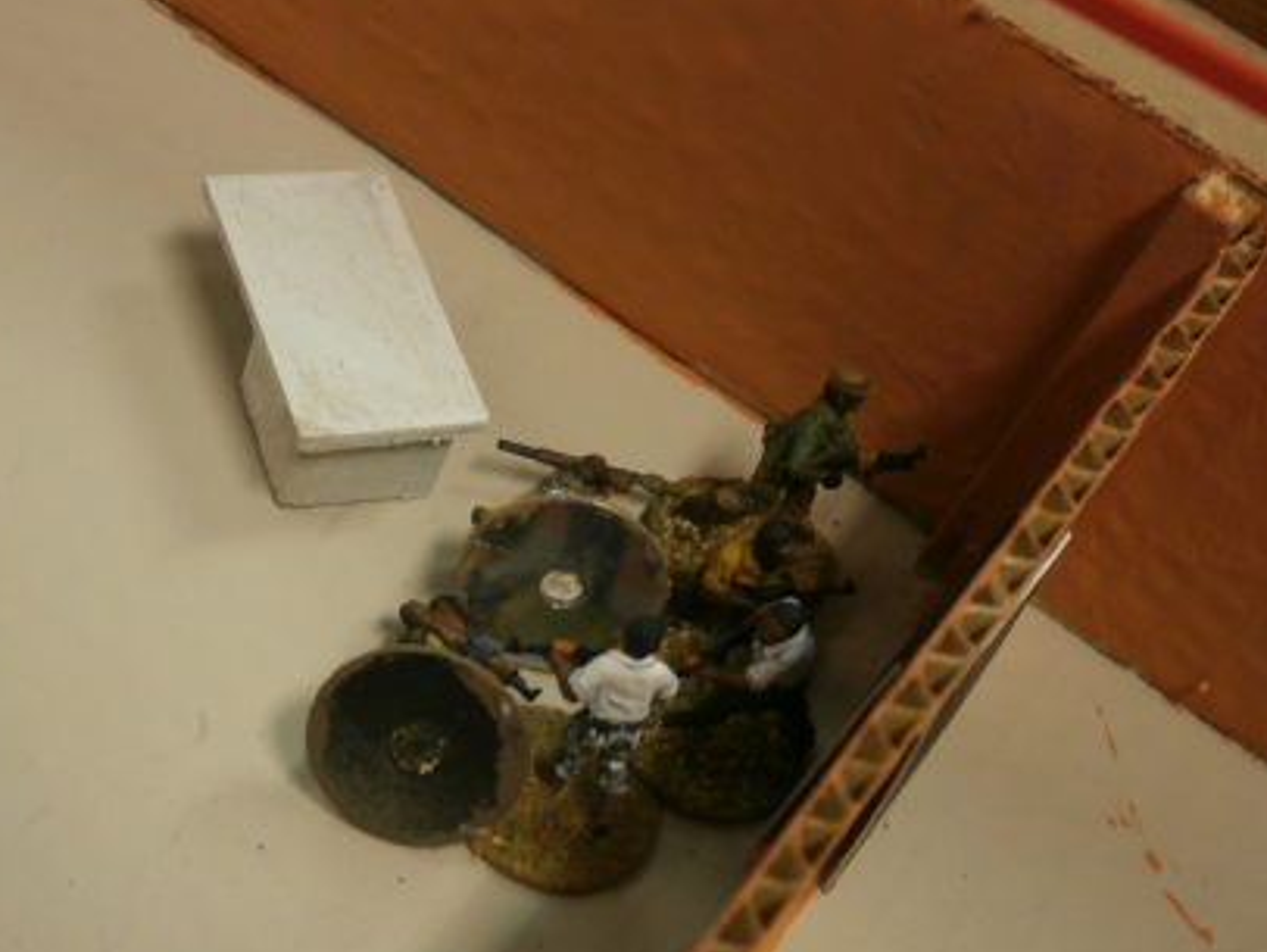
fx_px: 2271
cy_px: 602
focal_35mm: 62
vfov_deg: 23.6
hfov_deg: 31.1
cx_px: 506
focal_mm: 8.3
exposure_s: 1/40
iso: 160
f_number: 3.4
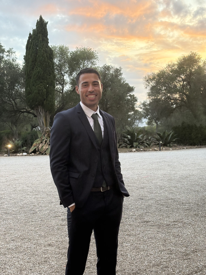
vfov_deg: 36.8
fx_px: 413
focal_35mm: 52
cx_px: 103
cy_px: 138
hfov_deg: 28.0
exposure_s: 1/167
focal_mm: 5.96
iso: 100
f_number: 1.6
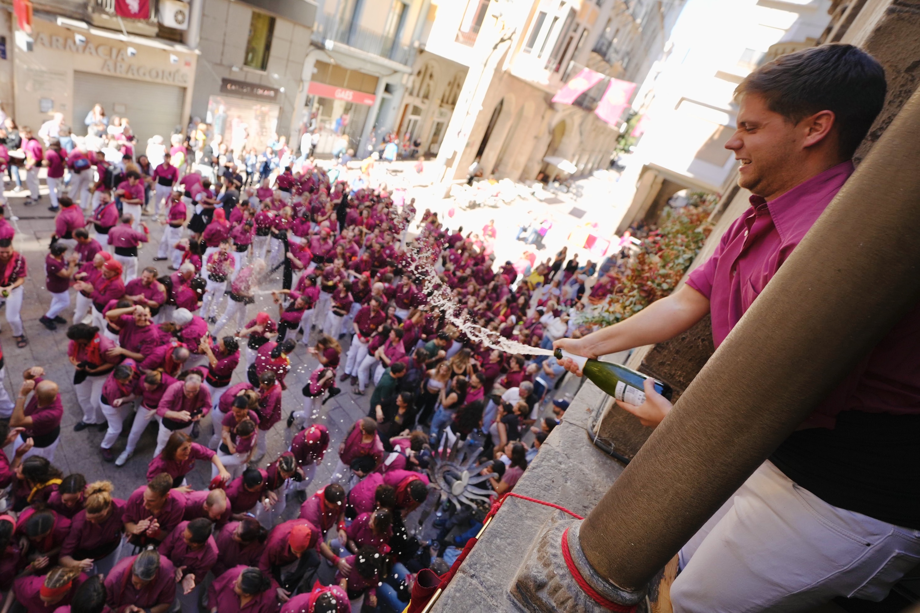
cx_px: 460
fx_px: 358
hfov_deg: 104.3
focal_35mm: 14
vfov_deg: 81.2
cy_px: 306
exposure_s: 1/400
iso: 200
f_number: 2.8
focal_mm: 14
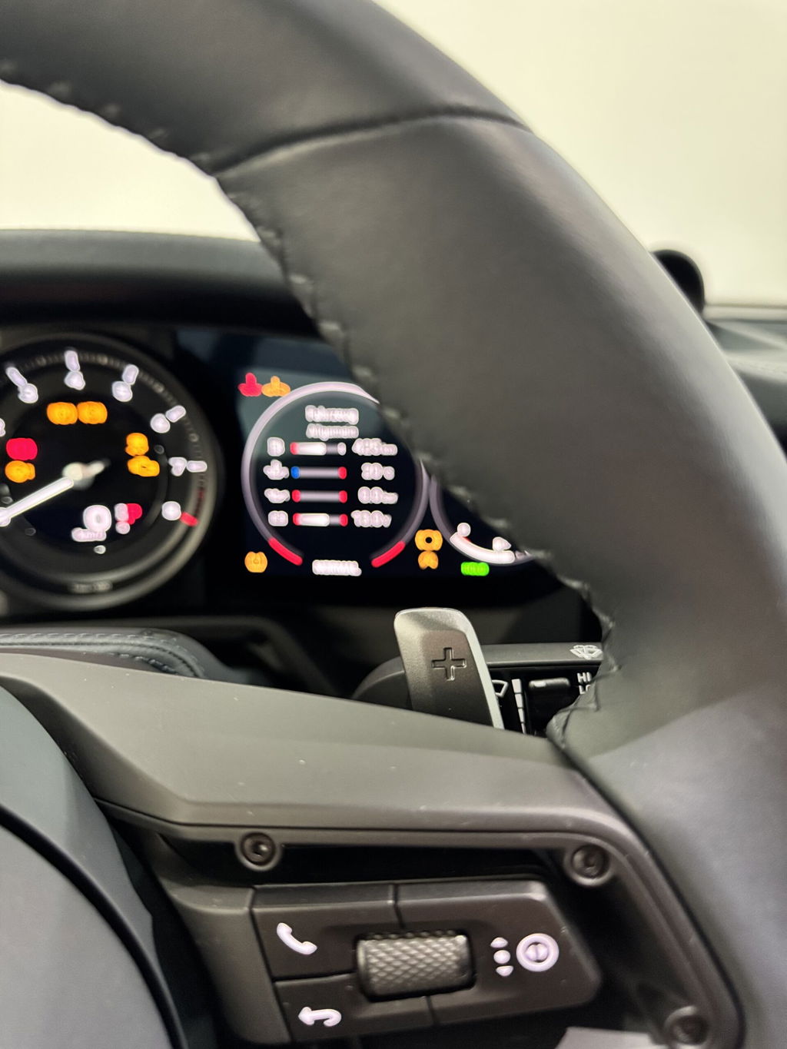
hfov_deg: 56.8
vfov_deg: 71.6
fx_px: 727
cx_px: 394
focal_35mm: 24
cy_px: 524
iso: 1000
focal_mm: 6.76
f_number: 1.78
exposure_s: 1/25
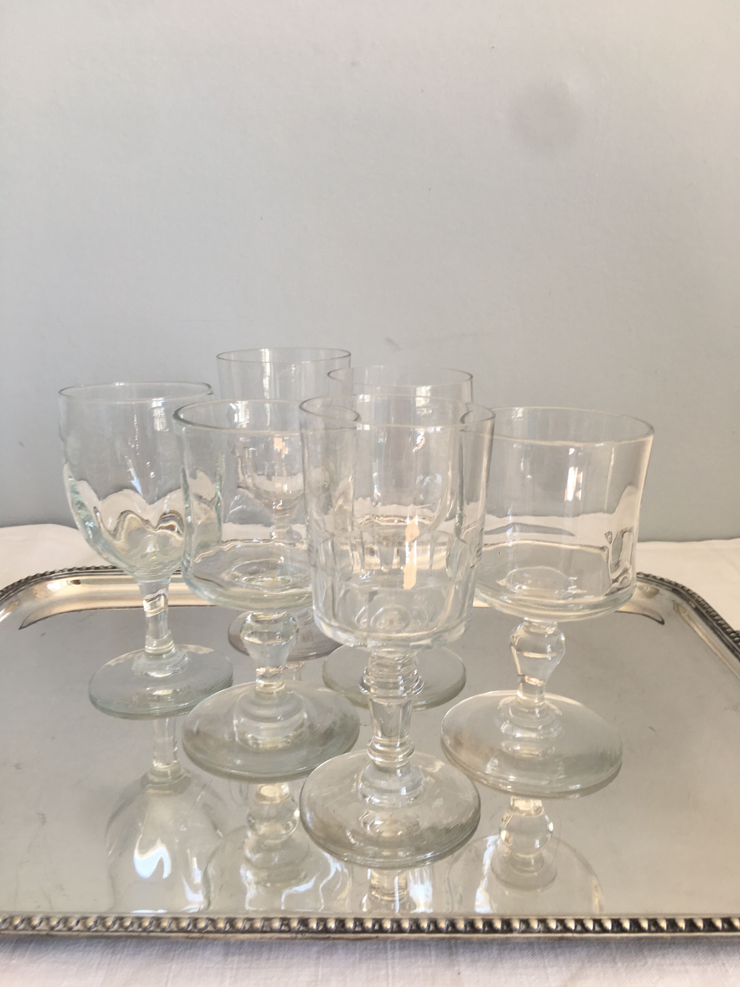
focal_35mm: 29
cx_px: 370
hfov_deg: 48.2
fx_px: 827
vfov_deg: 61.7
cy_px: 494
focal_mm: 4.15
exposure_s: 1/50
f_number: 2.2
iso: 25
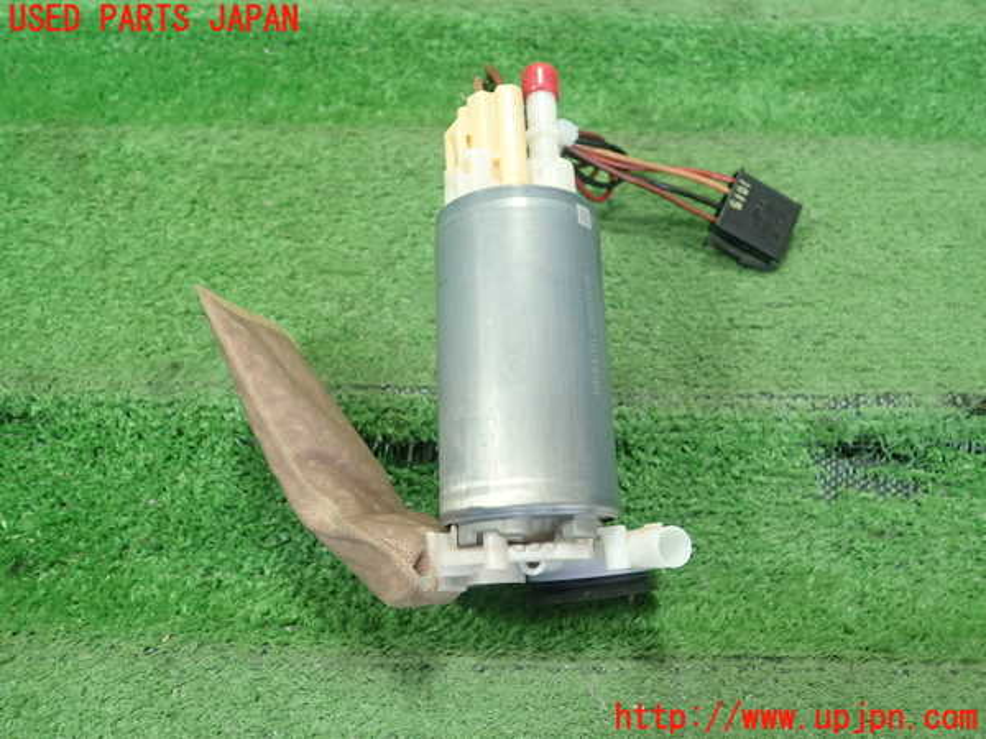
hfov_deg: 60.0
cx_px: 493
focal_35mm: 30
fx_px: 855
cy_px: 370
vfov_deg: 46.8
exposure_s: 1/125
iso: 400
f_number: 2.3
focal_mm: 5.5
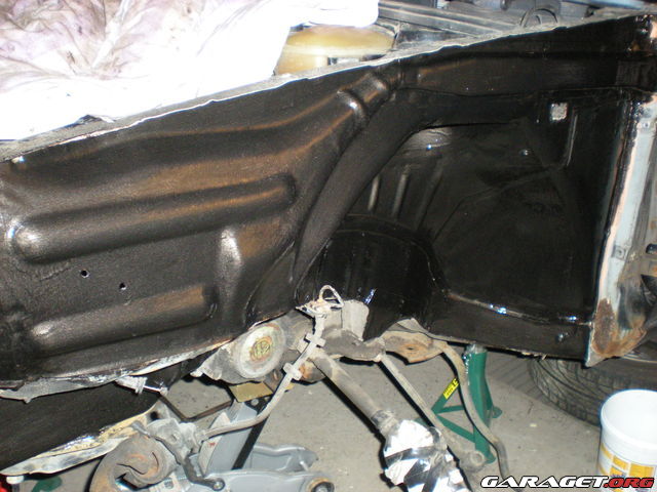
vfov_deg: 37.7
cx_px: 328
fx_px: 721
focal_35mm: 38
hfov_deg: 49.0
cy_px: 246
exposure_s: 1/60
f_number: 3.1
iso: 386
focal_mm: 6.3
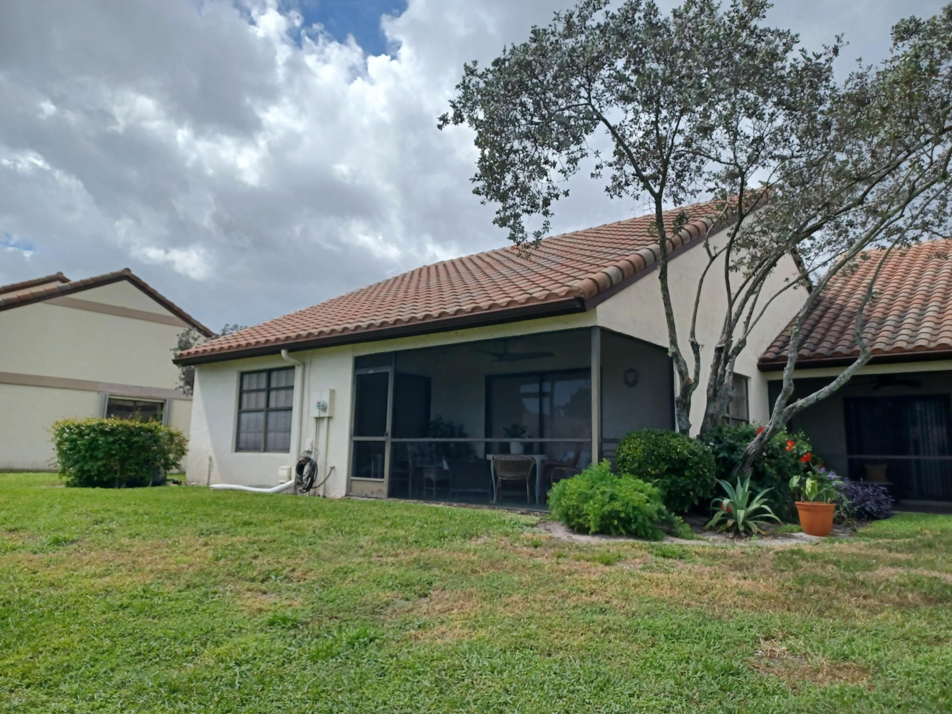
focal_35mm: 25
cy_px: 357
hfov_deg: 69.4
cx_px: 476
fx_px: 688
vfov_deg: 54.9
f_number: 1.8
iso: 32
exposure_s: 1/548
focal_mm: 4.6
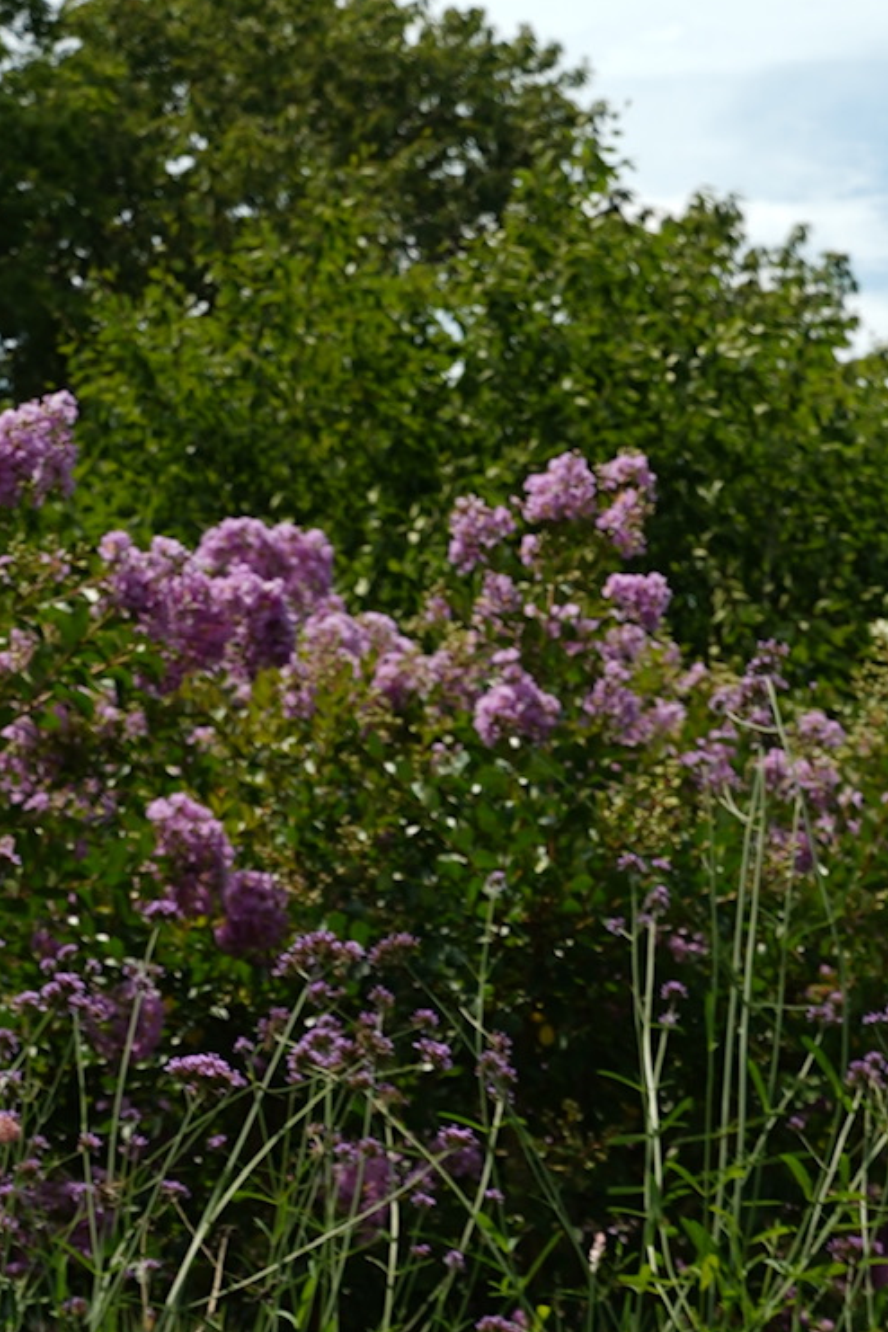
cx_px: 295
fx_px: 4144
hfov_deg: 12.2
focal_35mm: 112
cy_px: 1972
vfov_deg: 16.7
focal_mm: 24
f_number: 6.3
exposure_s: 1/100
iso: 50
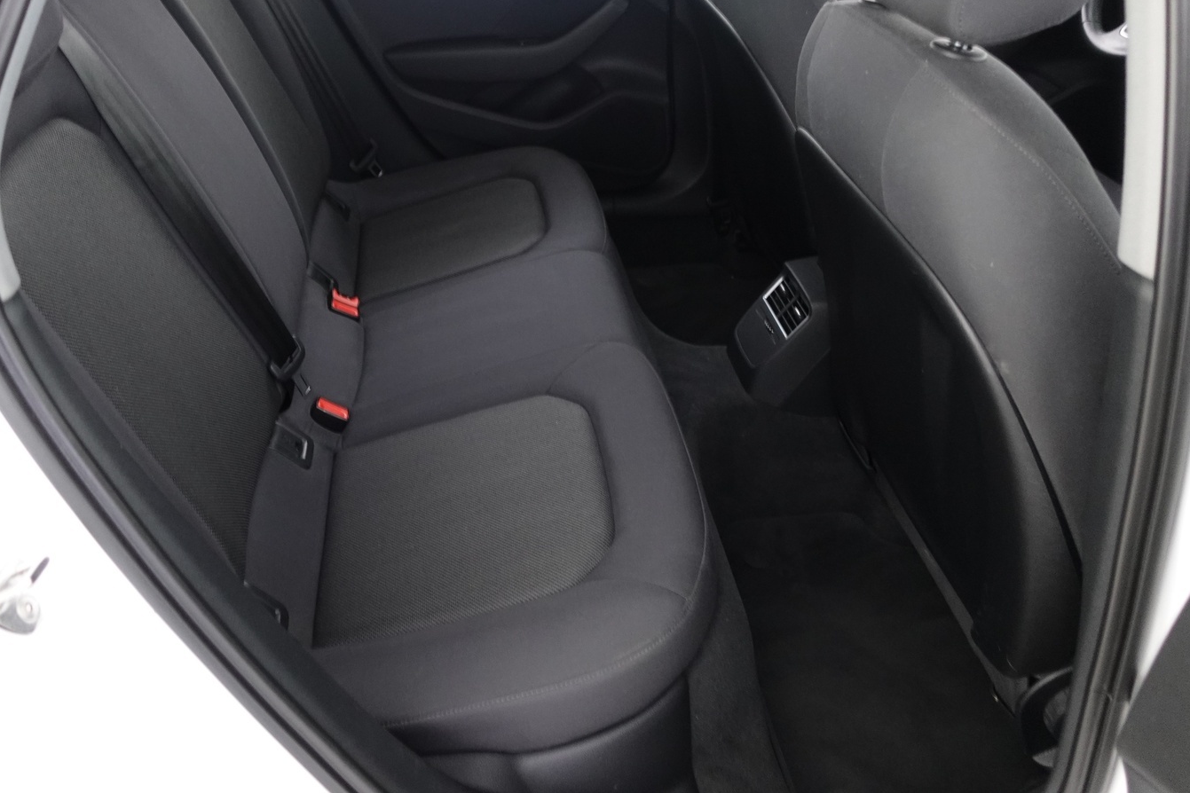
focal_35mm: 29
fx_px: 959
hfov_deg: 63.2
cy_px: 315
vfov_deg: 44.7
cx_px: 491
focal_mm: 9.4
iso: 800
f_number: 1.8
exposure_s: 1/15
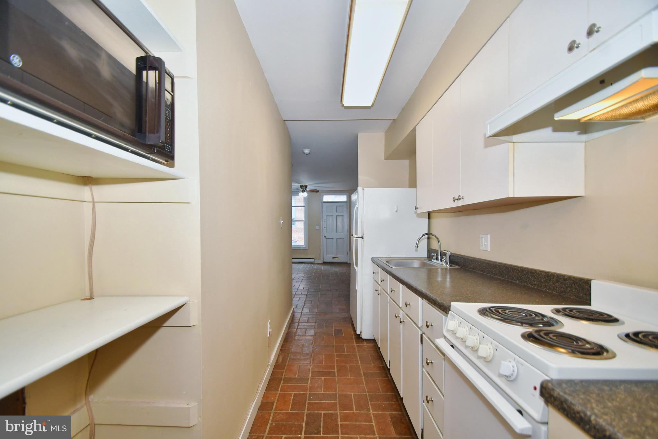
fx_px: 274
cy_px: 220
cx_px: 329
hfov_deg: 100.4
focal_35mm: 15
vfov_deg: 77.3
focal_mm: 10
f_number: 4.5
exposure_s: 1/125
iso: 500
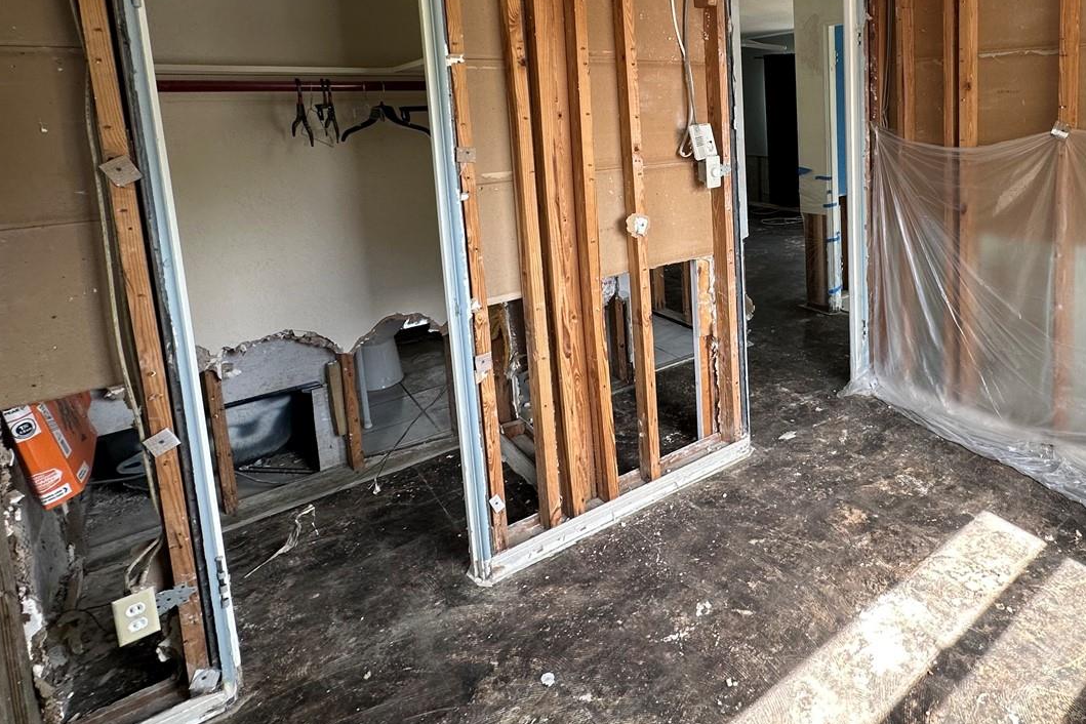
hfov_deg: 73.8
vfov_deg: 54.5
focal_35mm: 22
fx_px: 664
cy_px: 179
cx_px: 796
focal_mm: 2.22
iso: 80
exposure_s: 1/99
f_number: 2.2
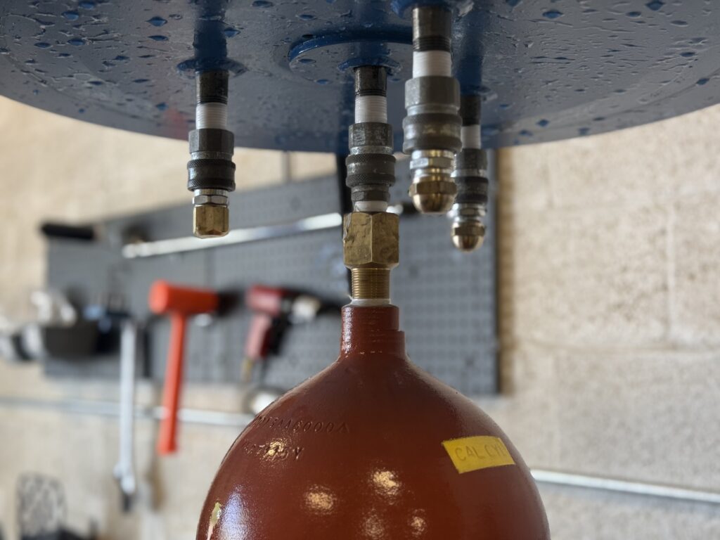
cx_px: 360
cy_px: 270
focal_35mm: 48
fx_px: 998
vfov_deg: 30.3
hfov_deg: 39.7
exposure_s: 1/120
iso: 80
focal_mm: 6.76
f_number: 1.78
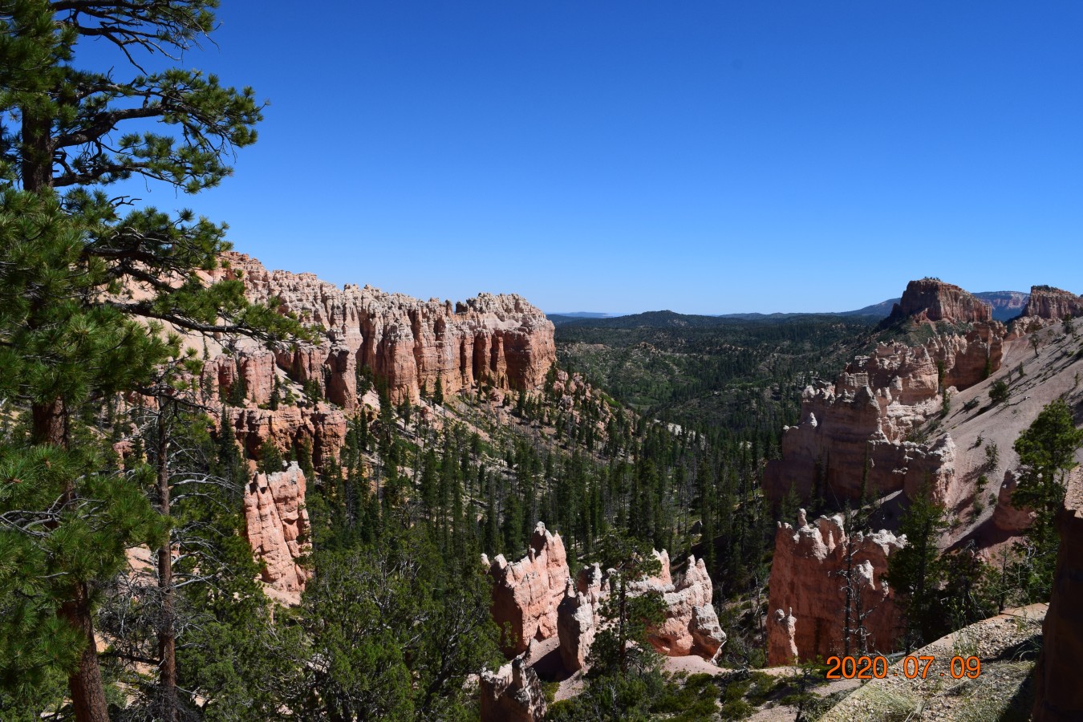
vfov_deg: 47.9
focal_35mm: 27
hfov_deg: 67.4
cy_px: 361
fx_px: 812
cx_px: 542
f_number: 11
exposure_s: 1/500
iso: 360
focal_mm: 18
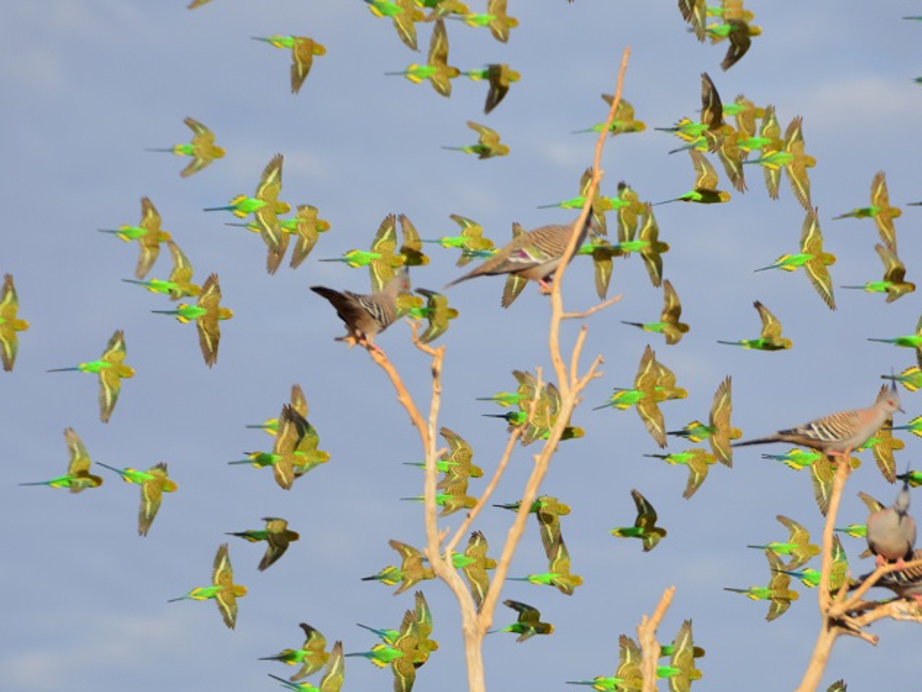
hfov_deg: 4.3
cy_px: 415
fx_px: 12146
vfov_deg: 3.3
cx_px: 495
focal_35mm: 456
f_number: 6.3
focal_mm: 200
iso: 400
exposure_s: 1/1600
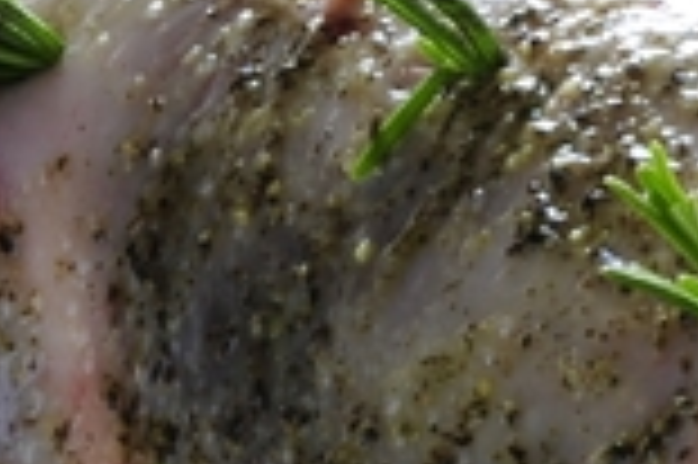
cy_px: 667
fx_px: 10328
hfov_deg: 3.9
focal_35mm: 533
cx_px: 1027
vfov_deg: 2.6
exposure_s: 1
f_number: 16
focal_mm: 55
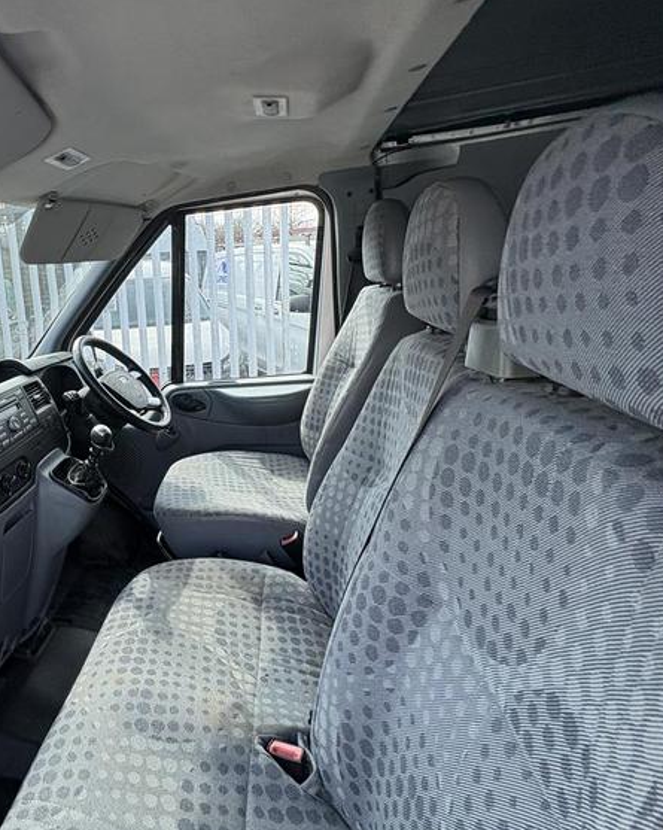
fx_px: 540
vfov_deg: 74.8
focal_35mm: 22
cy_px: 367
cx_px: 110
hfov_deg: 57.2
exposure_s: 1/302
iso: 50
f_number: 2.2
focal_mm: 2.22
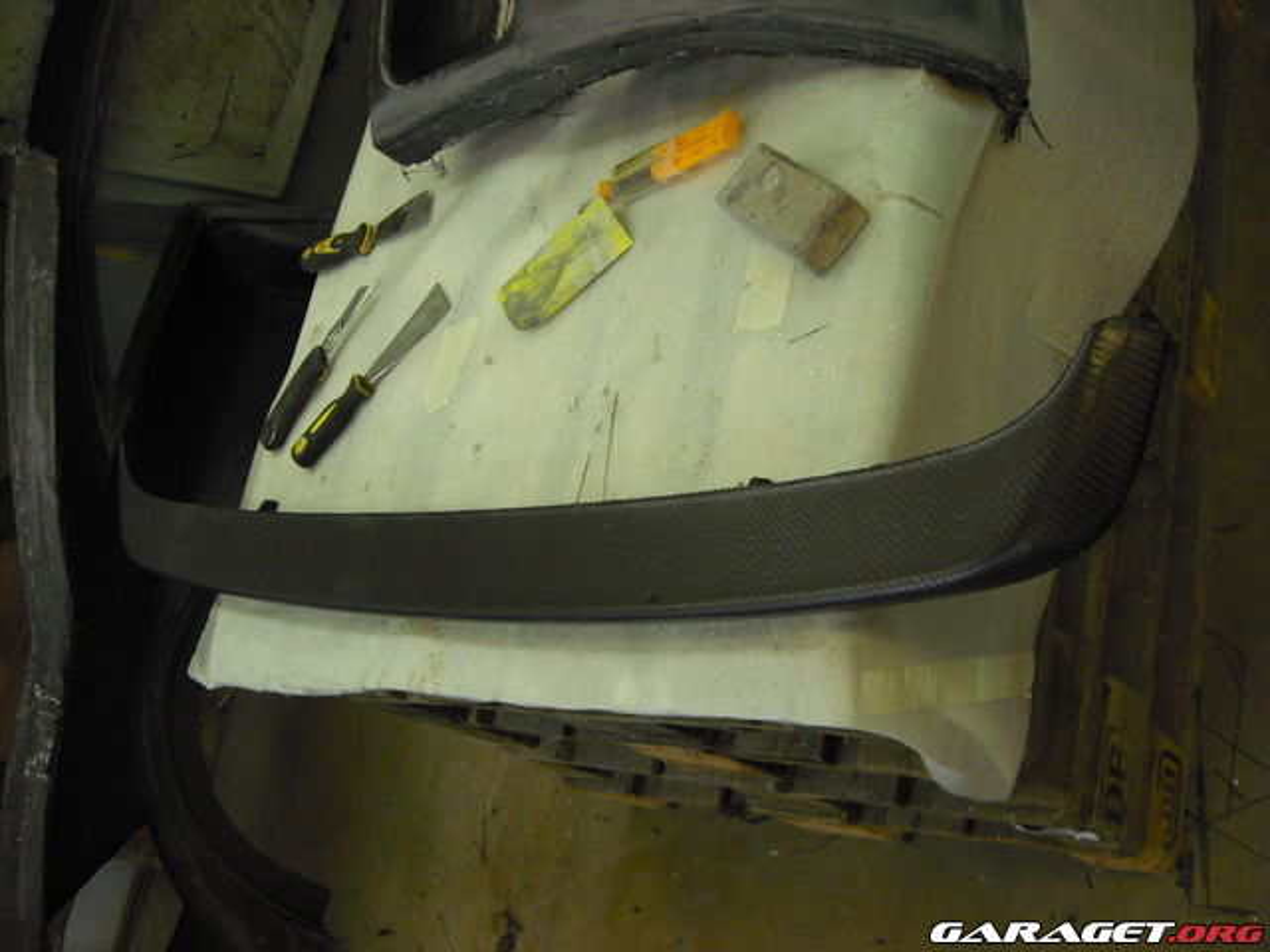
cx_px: 635
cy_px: 476
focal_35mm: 37
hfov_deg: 50.1
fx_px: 1357
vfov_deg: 38.7
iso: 200
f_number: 2.7
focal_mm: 6.2
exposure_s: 1/60
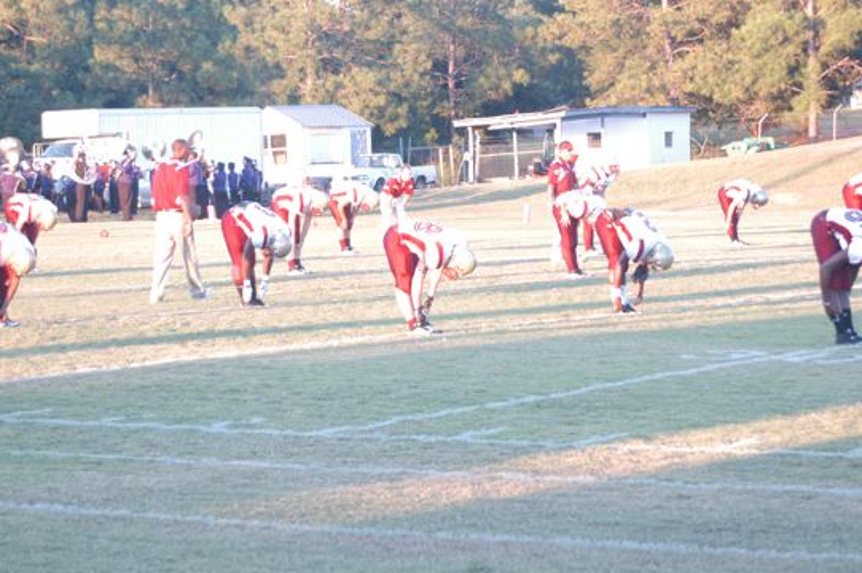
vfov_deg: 9.6
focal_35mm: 142
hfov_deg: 14.5
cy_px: 250
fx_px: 3398
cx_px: 456
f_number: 6.3
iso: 1000
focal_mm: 80
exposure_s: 1/160
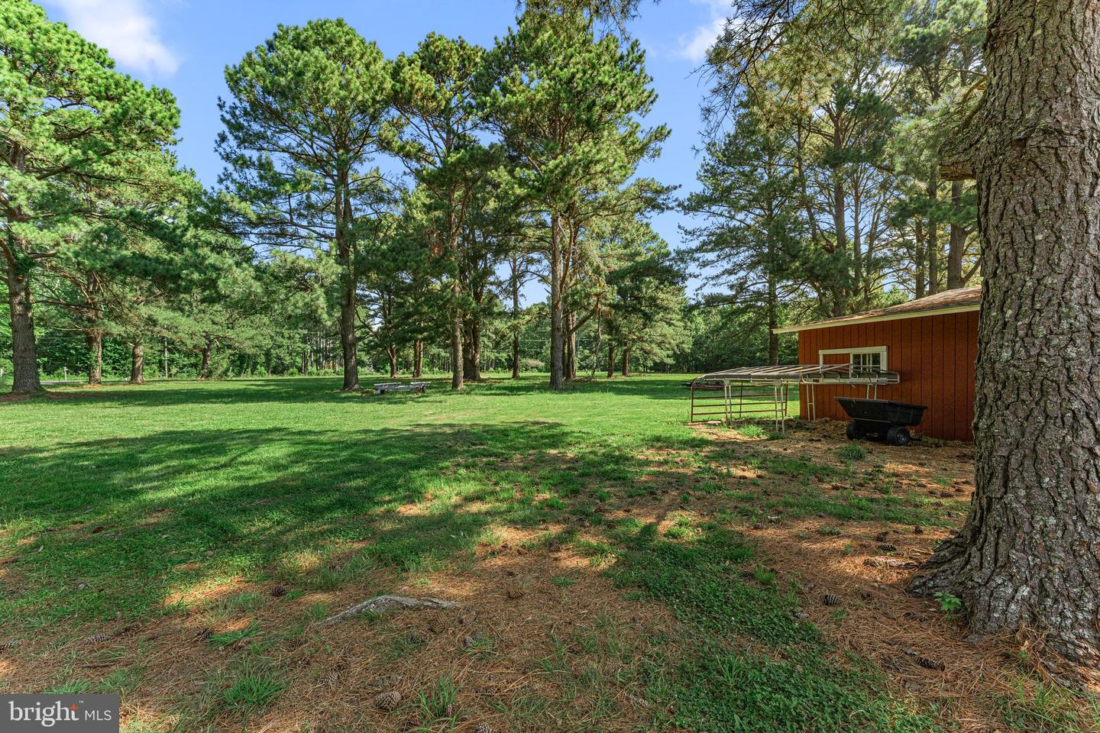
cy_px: 366
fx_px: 428
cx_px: 550
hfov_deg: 104.3
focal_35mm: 14
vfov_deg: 81.2
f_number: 8
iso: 1000
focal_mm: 14
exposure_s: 1/1000
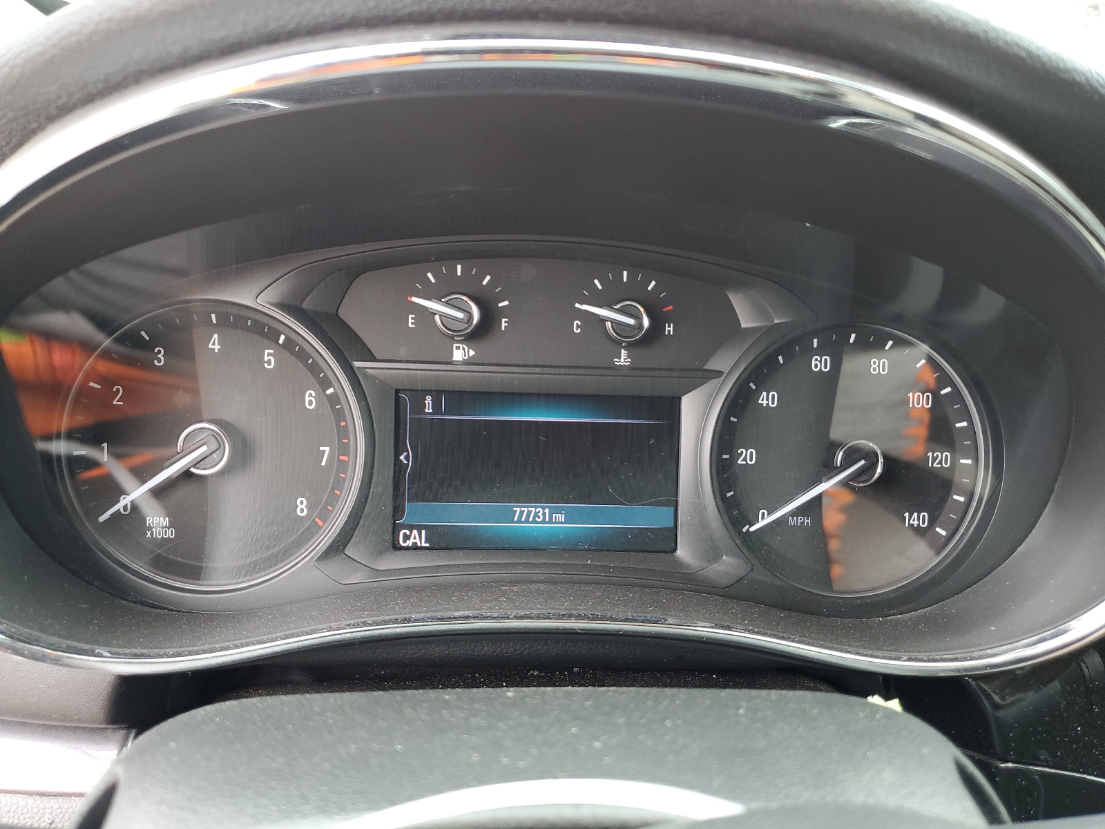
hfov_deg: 67.3
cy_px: 414
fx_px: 830
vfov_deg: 53.1
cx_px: 552
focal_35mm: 26
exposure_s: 1/60.2
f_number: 1.5
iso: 78
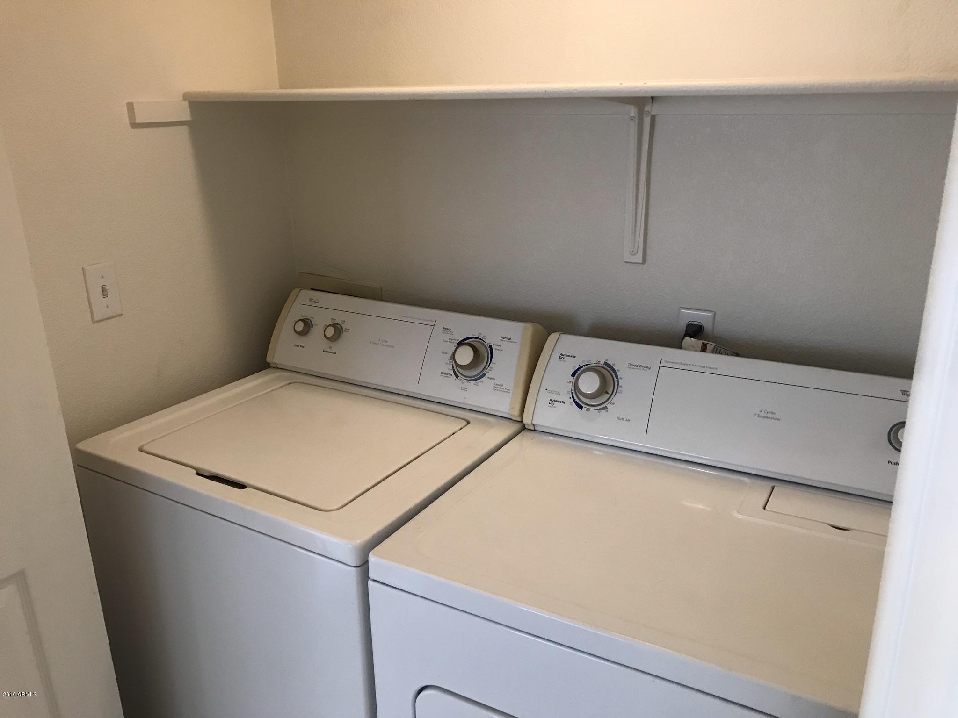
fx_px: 775
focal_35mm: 28
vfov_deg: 49.7
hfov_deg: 63.4
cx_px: 479
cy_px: 359
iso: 64
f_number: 1.8
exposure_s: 1/15
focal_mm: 3.99
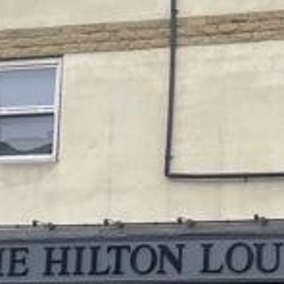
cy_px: 209
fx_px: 863
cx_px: 272
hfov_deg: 18.3
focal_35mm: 93
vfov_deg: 18.6
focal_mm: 4.2
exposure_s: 1/121
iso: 80
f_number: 1.6
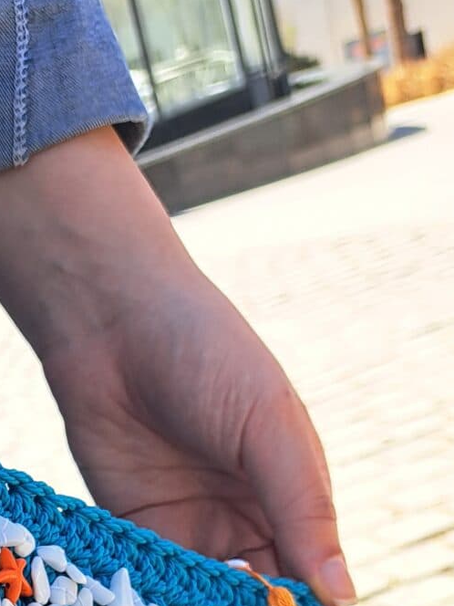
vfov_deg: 22.8
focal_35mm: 74
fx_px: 1294
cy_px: 831
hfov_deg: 18.9
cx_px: -78
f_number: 1.8
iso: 50
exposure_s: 1/493
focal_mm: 5.23
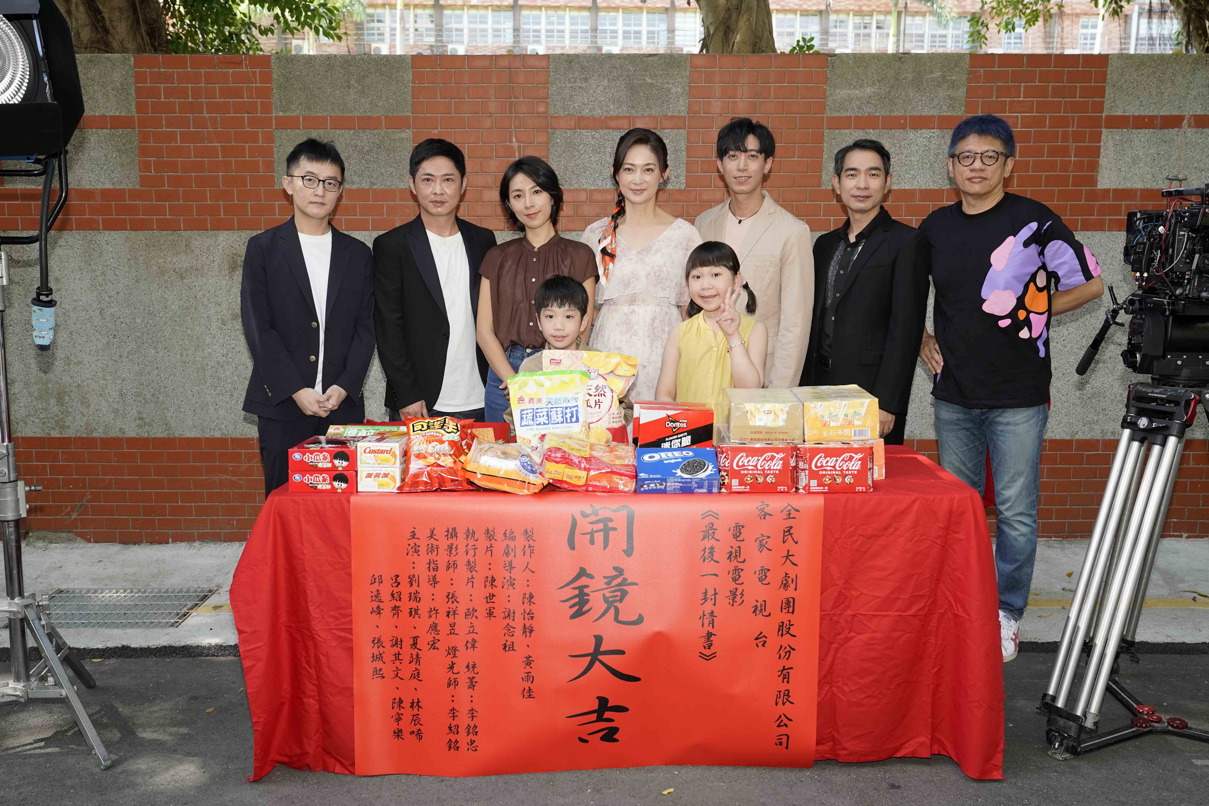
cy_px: 403
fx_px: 1075
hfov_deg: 58.7
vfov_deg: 41.1
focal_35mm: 32
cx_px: 604
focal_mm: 32
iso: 500
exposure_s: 1/125
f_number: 5.6
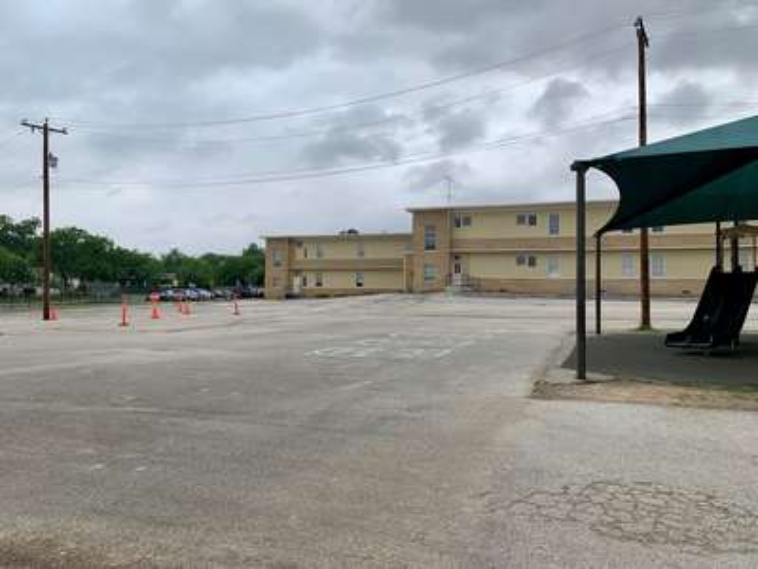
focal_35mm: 26
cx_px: 379
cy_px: 284
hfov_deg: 67.3
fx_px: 569
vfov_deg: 53.1
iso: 25
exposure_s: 1/1111
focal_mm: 4.25
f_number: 1.8
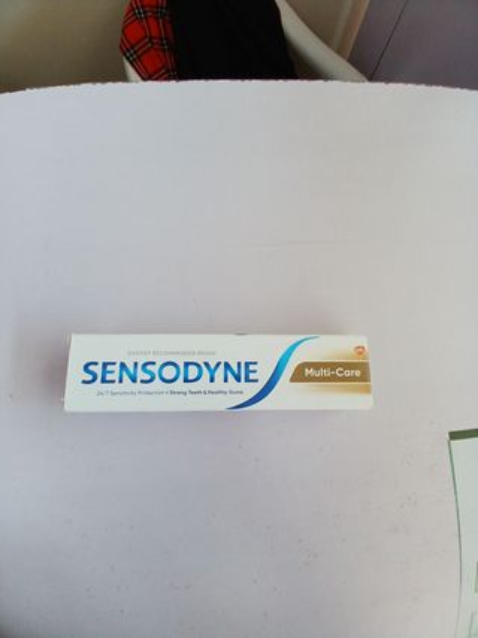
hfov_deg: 74.7
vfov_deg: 91.0
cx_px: 239
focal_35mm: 17
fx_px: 313
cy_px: 319
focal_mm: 1.4
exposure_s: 1/50
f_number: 2.2
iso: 100
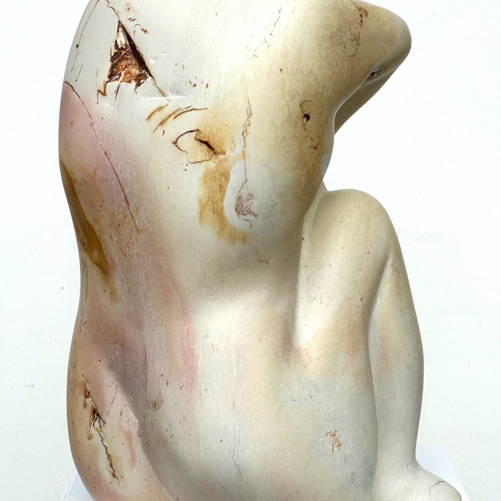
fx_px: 1490
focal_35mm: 91
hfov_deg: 19.1
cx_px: 250
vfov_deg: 19.1
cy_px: 264
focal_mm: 9
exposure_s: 1/287
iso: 25
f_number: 2.8
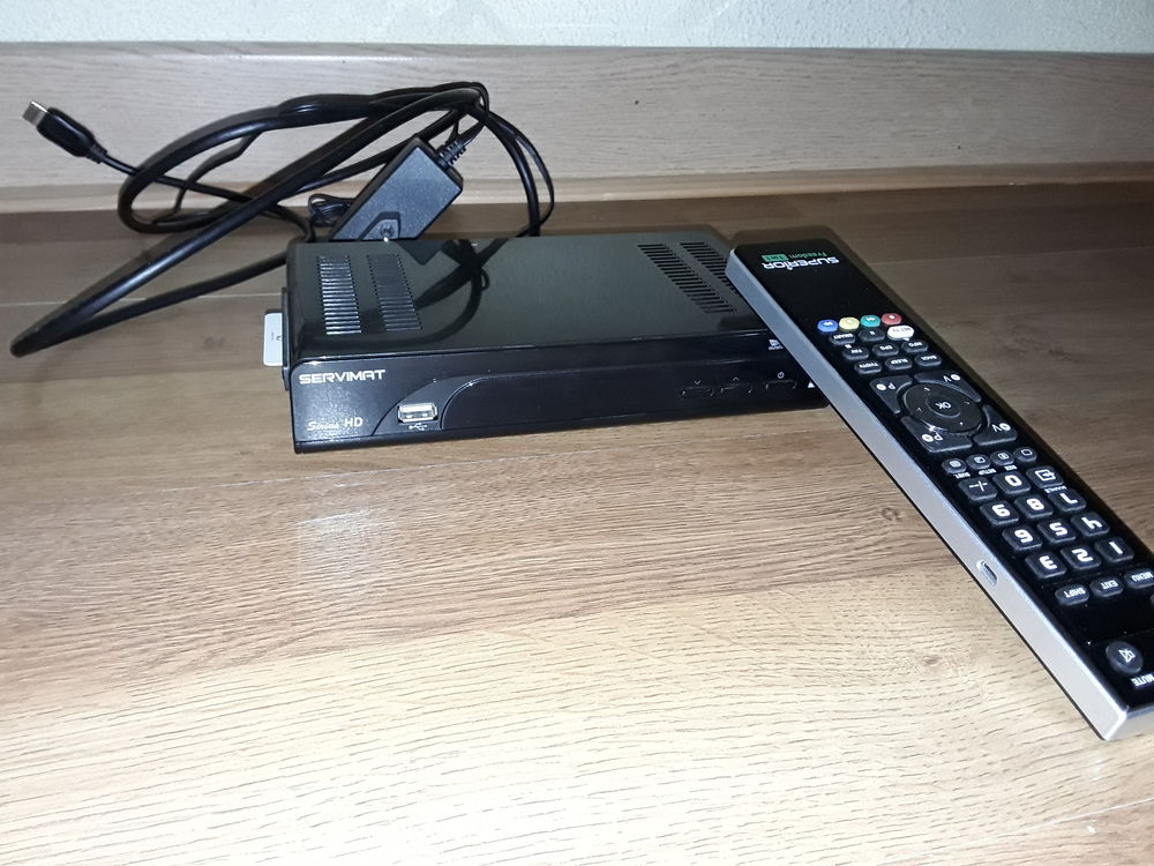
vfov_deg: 51.4
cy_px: 433
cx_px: 577
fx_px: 900
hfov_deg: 65.3
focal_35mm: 27
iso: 100
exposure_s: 1/33
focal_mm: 2.91
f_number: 1.9
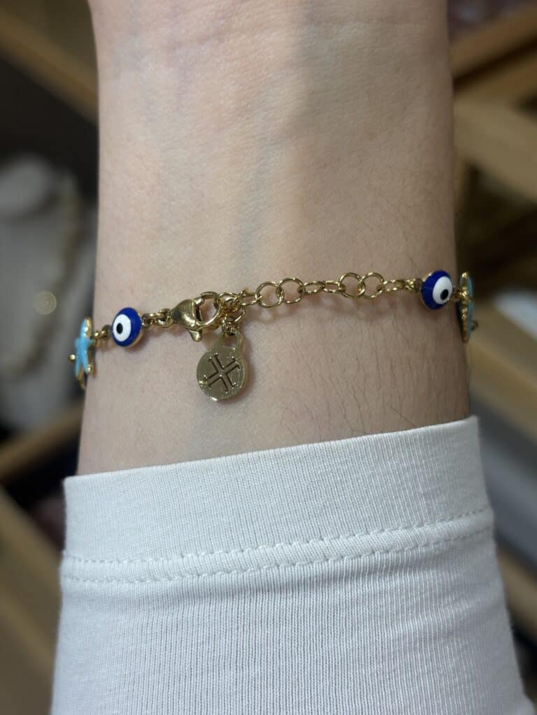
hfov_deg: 28.0
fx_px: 1076
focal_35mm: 52
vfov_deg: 36.8
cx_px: 268
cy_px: 358
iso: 32
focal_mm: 5.96
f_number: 1.6
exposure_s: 1/100
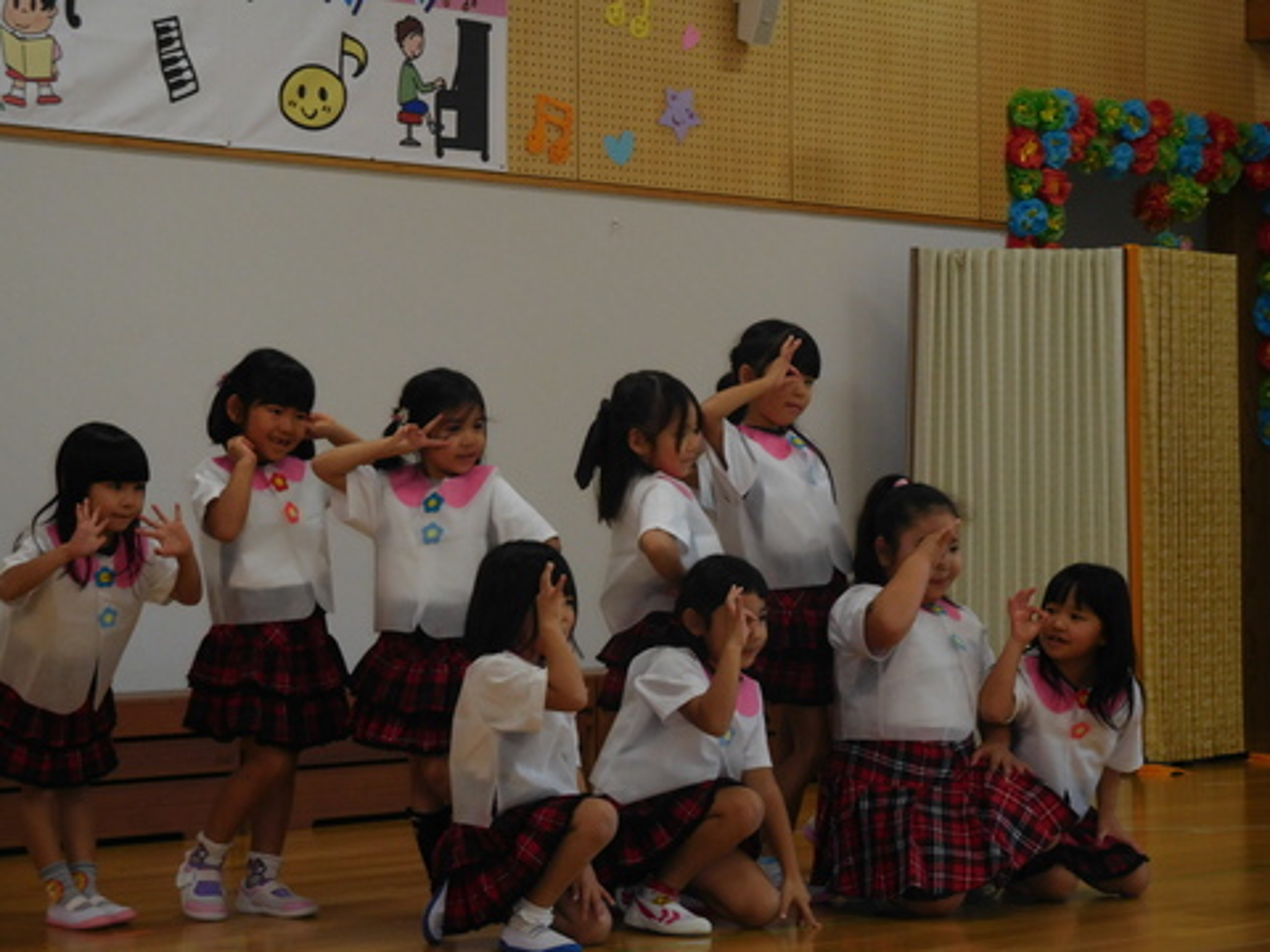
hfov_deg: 21.8
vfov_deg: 16.4
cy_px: 476
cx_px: 635
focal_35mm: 90
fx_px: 3302
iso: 280
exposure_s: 1/60
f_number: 4.7
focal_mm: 16.1
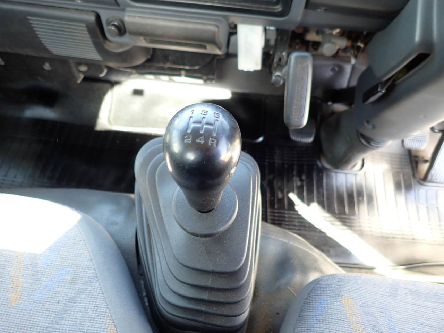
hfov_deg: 69.4
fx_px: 321
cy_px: 166
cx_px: 222
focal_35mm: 25
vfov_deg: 54.9
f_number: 2
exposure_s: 1/80
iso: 200
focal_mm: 4.5
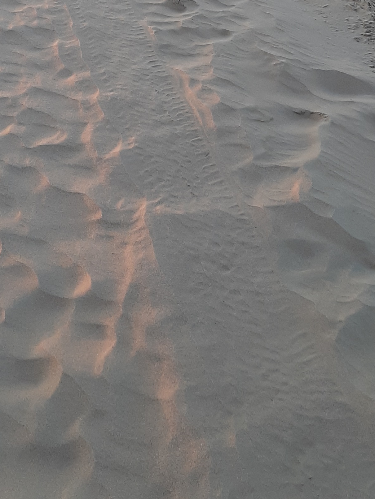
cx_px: 173
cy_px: 30
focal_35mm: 52
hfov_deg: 28.0
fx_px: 751
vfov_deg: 34.3
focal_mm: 3.93
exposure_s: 1/280
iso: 40
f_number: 1.7
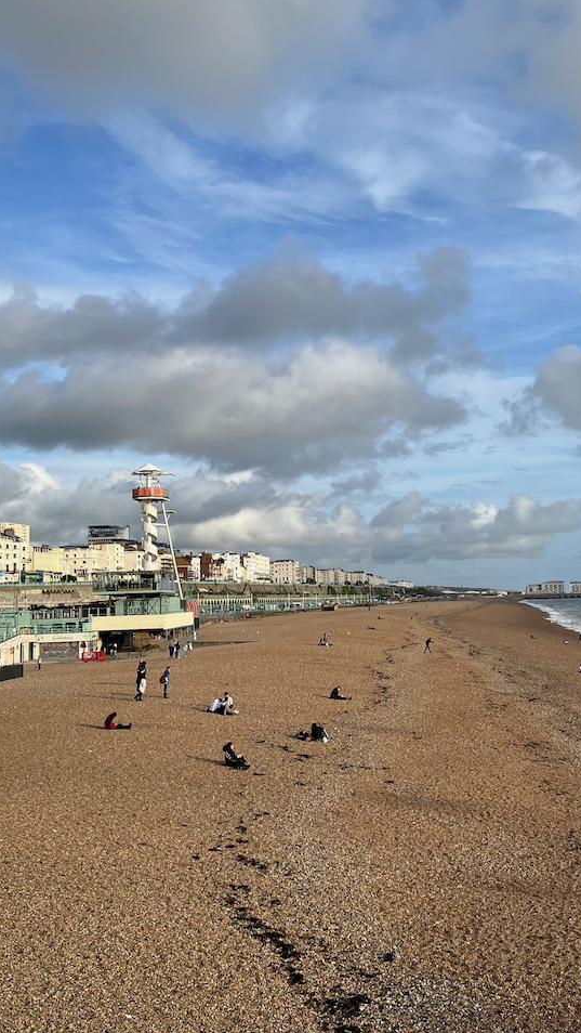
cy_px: 515
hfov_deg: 30.9
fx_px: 1040
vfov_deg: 52.8
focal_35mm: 38
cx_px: 395
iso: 50
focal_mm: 5.1
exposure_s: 1/3135
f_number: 1.6
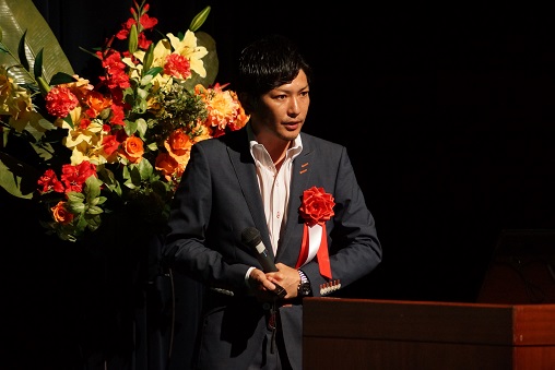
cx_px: 278
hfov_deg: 6.9
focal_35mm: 300
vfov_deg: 4.6
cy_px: 185
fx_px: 4626
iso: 1600
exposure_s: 1/50
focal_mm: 200
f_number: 5.6
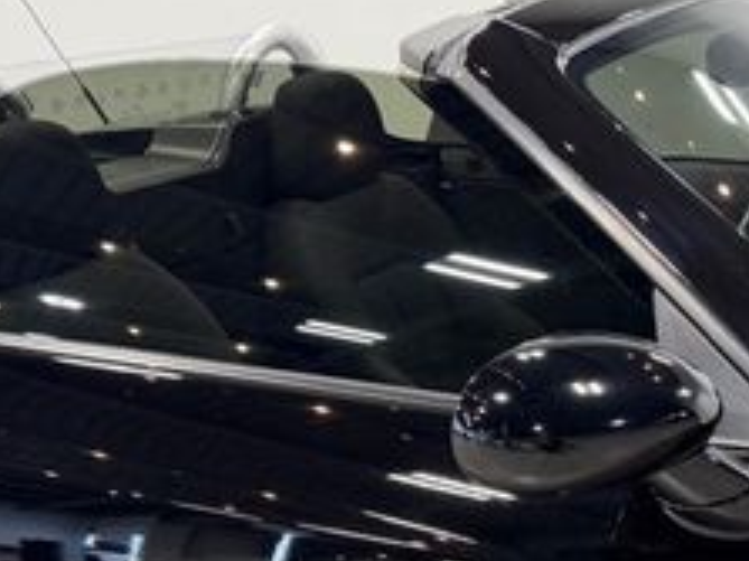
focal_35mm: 69
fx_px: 1492
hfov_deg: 27.5
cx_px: 628
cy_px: 625
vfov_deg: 20.3
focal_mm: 6.76
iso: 160
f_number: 1.78
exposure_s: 1/120
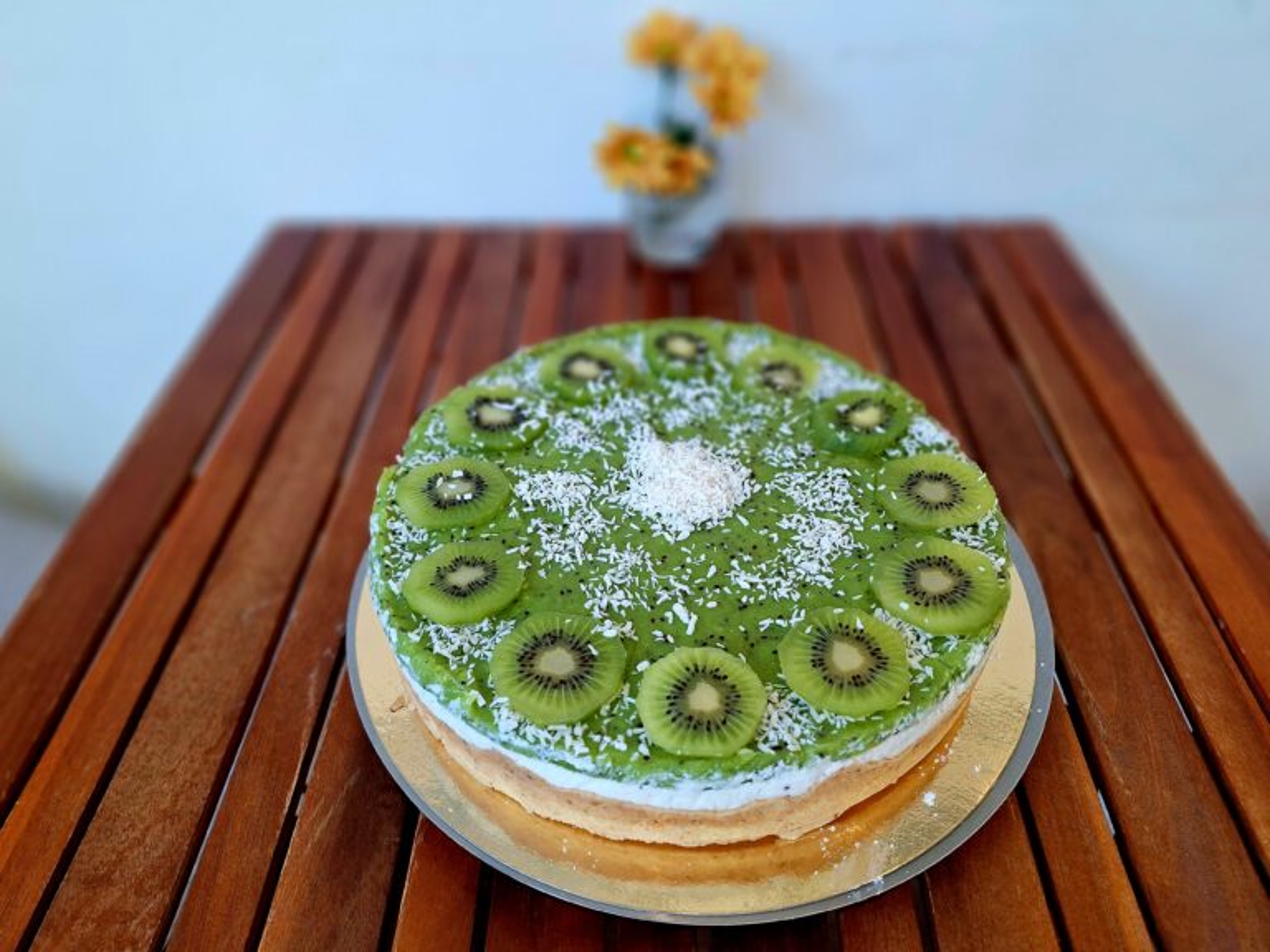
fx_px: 844
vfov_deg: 58.9
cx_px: 635
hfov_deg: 73.9
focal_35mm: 23
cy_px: 476
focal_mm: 5.54
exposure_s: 1/50
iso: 64
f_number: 1.8
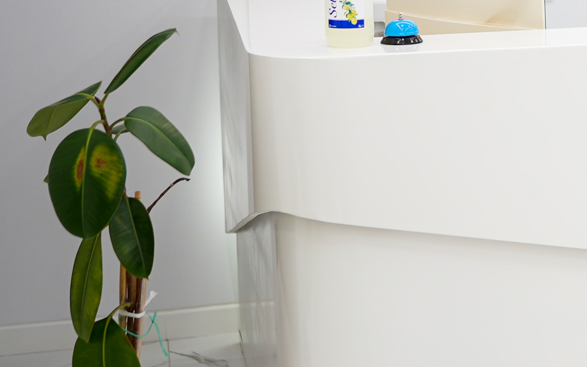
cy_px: 4
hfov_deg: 16.3
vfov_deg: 11.1
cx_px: 878
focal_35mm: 117
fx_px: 1872
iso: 125
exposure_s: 1/100
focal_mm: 35
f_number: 1.4
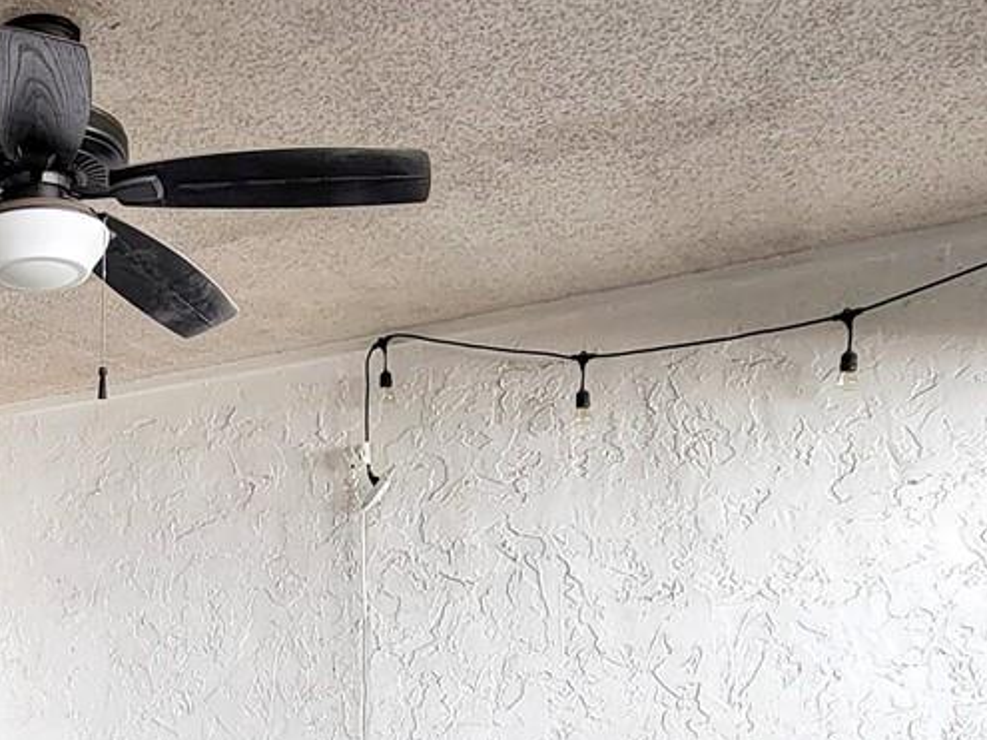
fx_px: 1197
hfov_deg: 38.5
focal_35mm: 42
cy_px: 718
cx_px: -50
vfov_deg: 32.0
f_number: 2.2
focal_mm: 2.2
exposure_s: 1/60
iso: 100
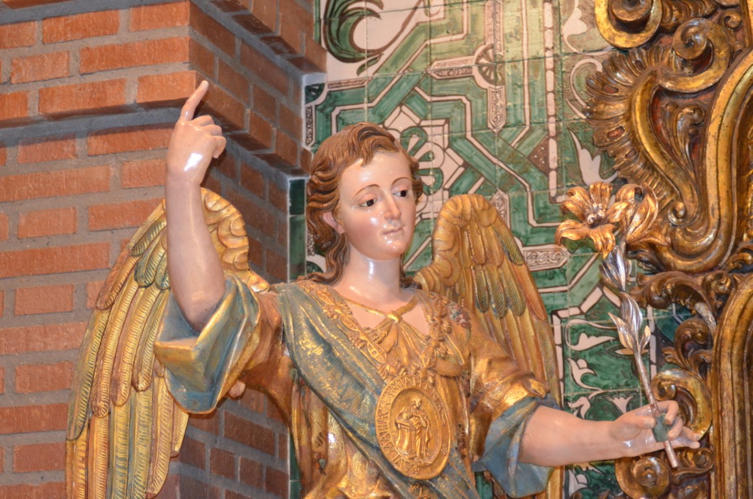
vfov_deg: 13.0
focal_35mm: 105
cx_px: 376
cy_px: 250
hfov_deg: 19.5
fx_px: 2191
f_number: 4
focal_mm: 70
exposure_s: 1/60
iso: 3200
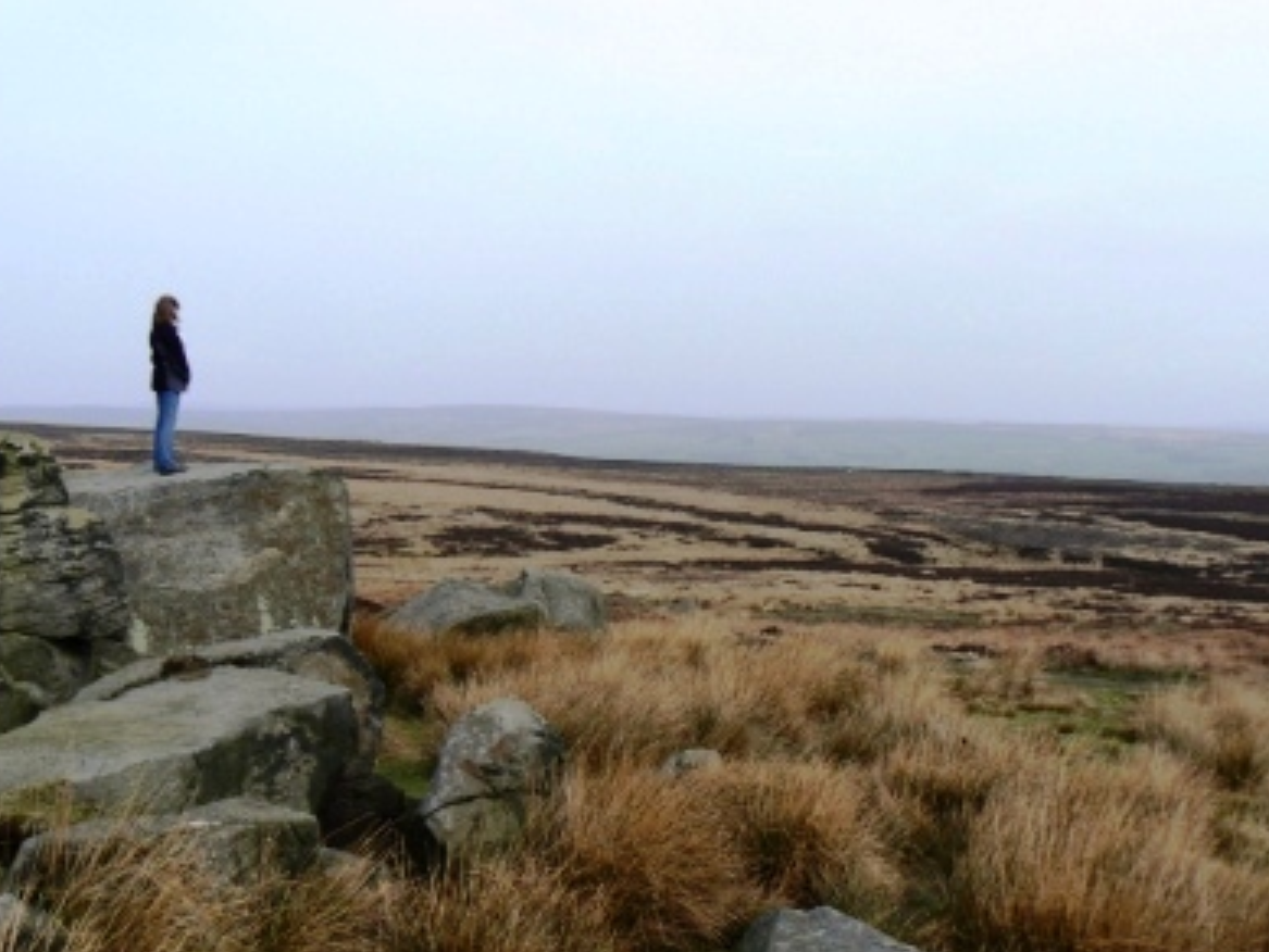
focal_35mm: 40
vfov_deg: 36.0
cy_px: 469
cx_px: 604
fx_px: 1467
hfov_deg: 46.8
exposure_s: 1/400
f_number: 5.6
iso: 80
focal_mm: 6
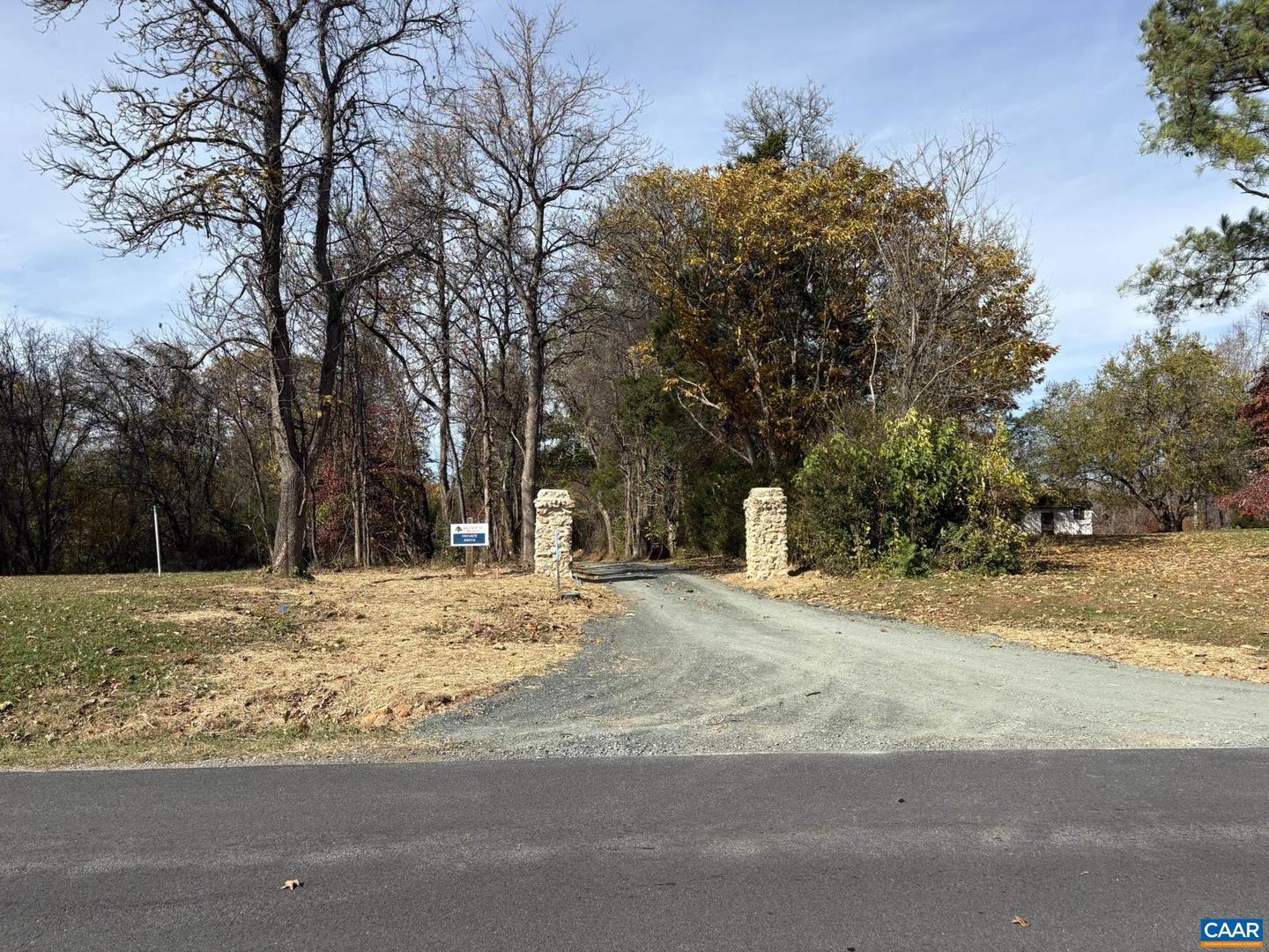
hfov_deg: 67.3
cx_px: 634
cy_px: 476
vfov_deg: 53.1
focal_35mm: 26
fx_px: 953
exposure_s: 1/2865
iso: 50
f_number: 1.6
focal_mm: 5.96
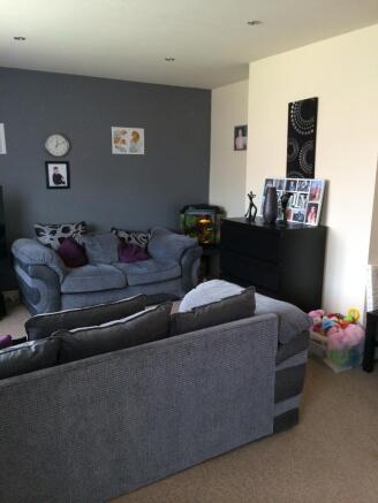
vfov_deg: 60.0
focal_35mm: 30
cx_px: 189
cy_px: 252
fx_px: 437
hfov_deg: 46.8
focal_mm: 4.12
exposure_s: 1/30
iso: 160
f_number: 2.2
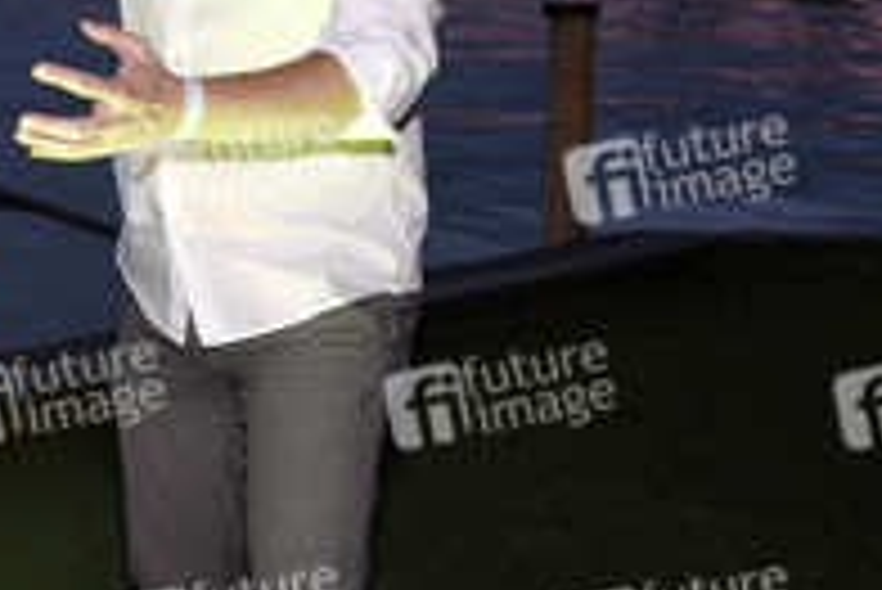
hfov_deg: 21.7
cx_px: 110
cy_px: 59
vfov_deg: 14.7
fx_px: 2256
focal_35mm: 92
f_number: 6.3
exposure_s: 1/160
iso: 2000
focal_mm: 40
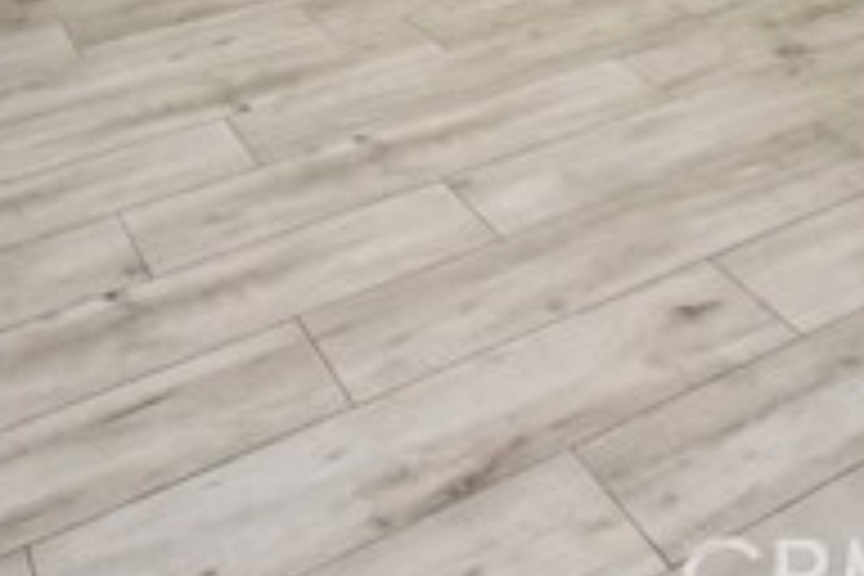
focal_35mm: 50
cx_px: 418
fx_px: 1200
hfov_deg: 39.6
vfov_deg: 21.9
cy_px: -315
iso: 800
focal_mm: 10
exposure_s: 1/200
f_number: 4
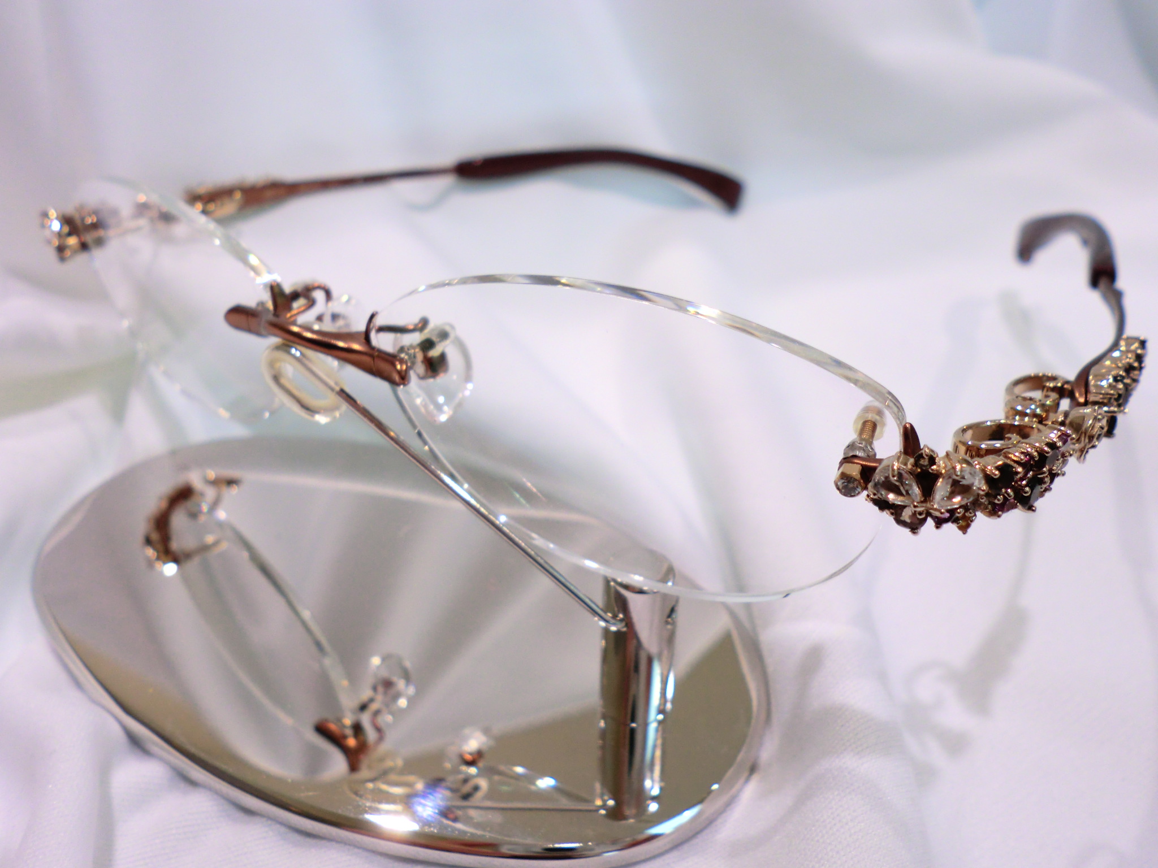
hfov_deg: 56.8
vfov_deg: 44.2
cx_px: 579
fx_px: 1070
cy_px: 434
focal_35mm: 32
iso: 100
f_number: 3.5
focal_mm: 5.8
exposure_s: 1/60
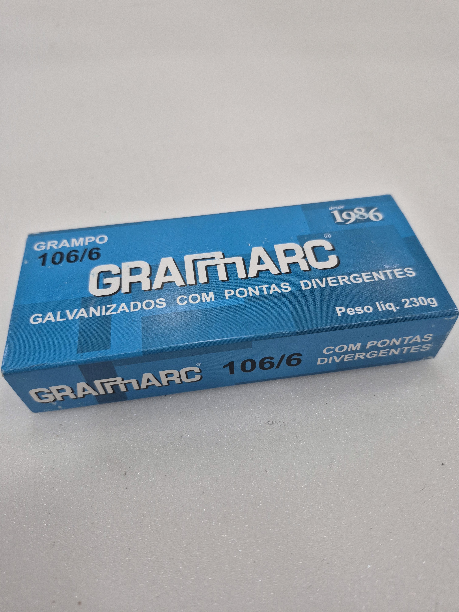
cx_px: 230
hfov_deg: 58.9
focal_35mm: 23
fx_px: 407
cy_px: 306
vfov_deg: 73.9
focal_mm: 5.4
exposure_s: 1/120
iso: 160
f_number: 1.8
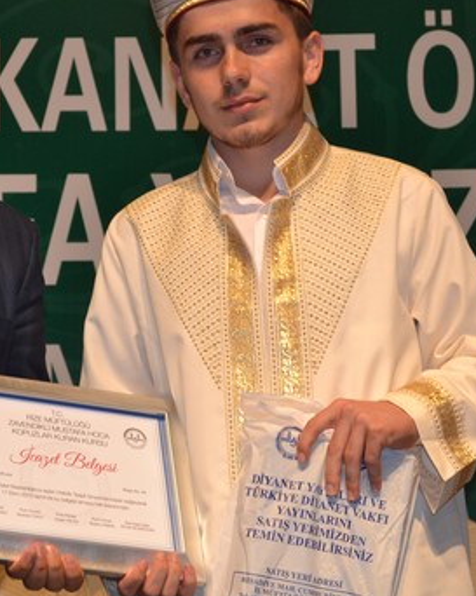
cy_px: 278
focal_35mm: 127
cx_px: 78
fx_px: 2239
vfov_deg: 15.2
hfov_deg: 12.1
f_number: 5.3
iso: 560
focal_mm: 46
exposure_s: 1/60
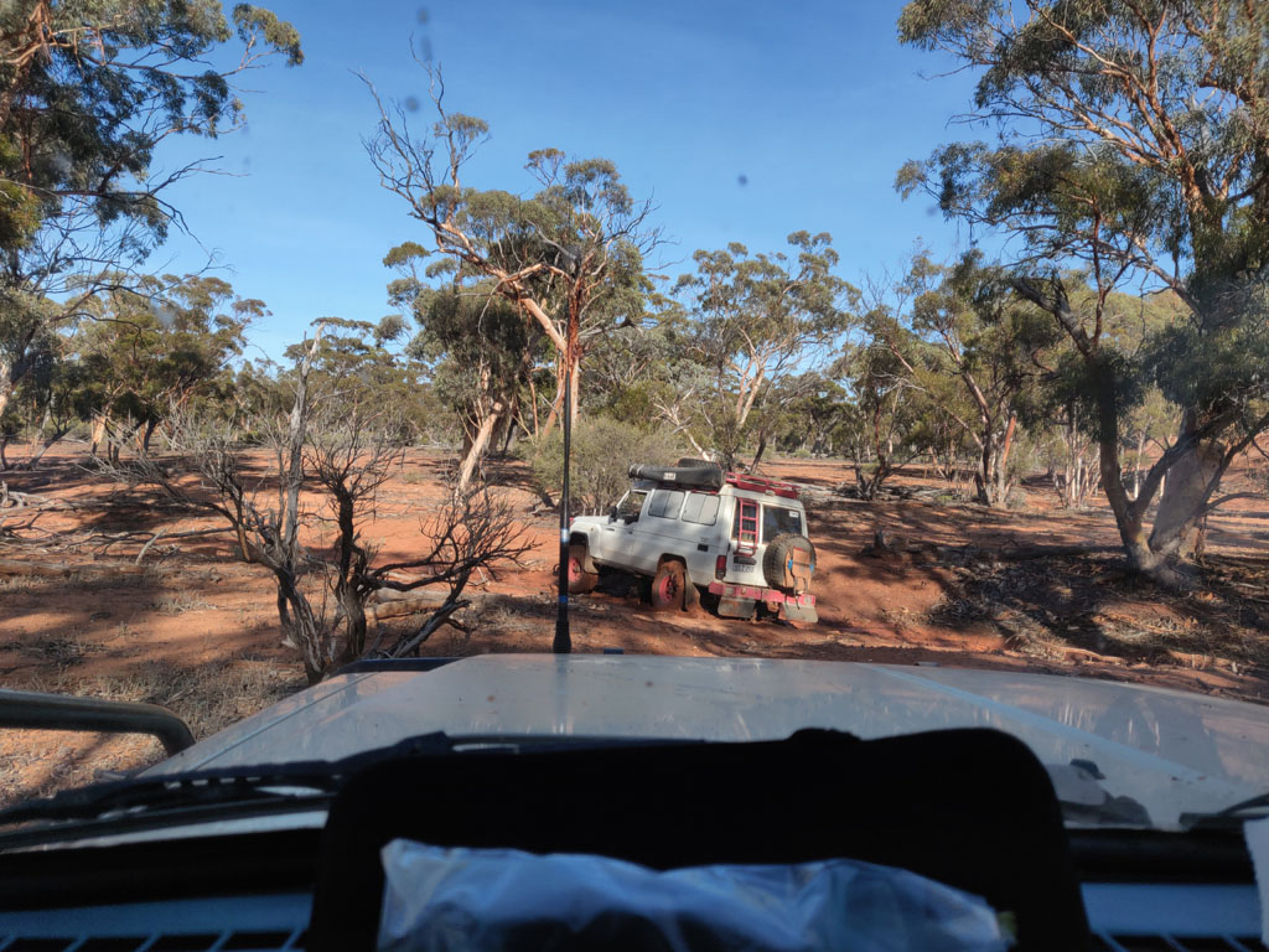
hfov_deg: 69.4
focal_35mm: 25
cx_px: 634
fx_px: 916
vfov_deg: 54.9
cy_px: 476
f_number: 1.7
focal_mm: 4.25
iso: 100
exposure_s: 1/998
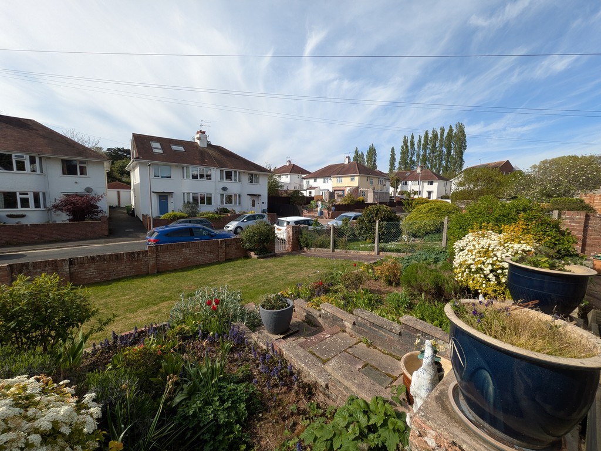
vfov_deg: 85.7
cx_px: 300
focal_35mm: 14
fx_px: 243
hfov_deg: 102.0
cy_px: 226
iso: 49
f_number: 2.2
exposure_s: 1/1481
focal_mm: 1.83
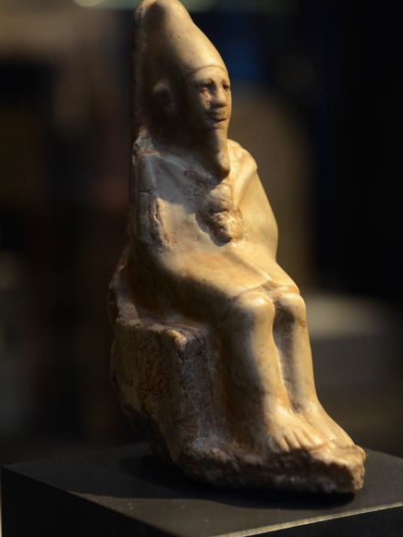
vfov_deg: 19.3
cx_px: 201
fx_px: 1583
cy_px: 287
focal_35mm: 102
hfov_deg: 14.5
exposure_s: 1/20
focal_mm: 62
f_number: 5
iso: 640
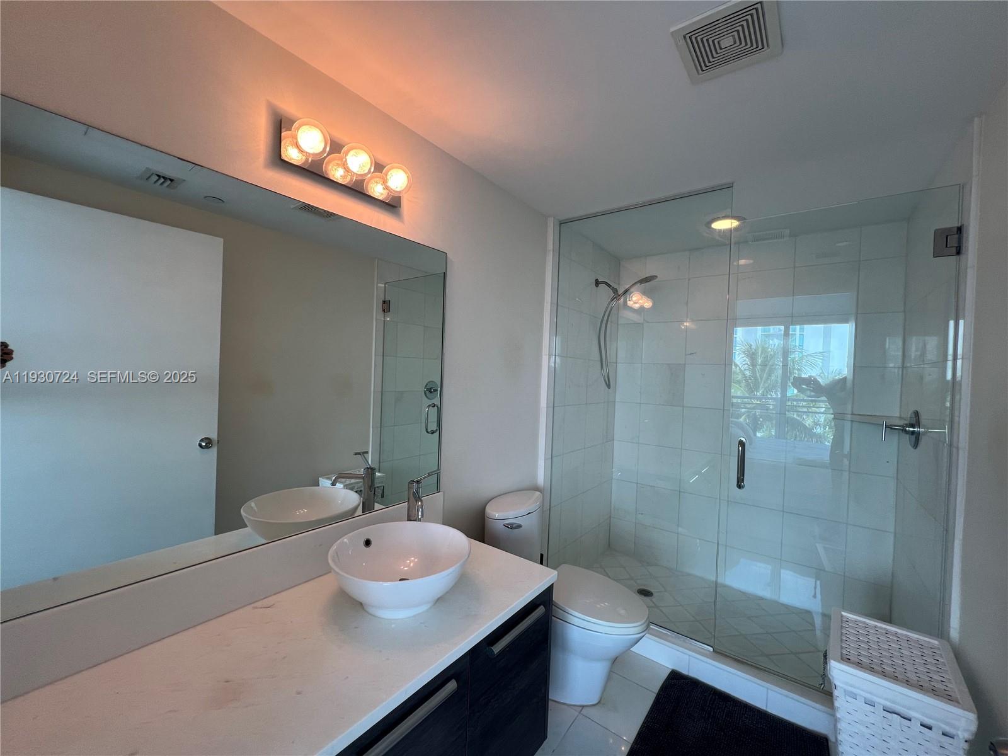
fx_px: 379
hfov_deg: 106.2
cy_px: 378
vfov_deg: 89.9
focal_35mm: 13
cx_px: 504
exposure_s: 1/120
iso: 64
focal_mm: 1.57
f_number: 1.8
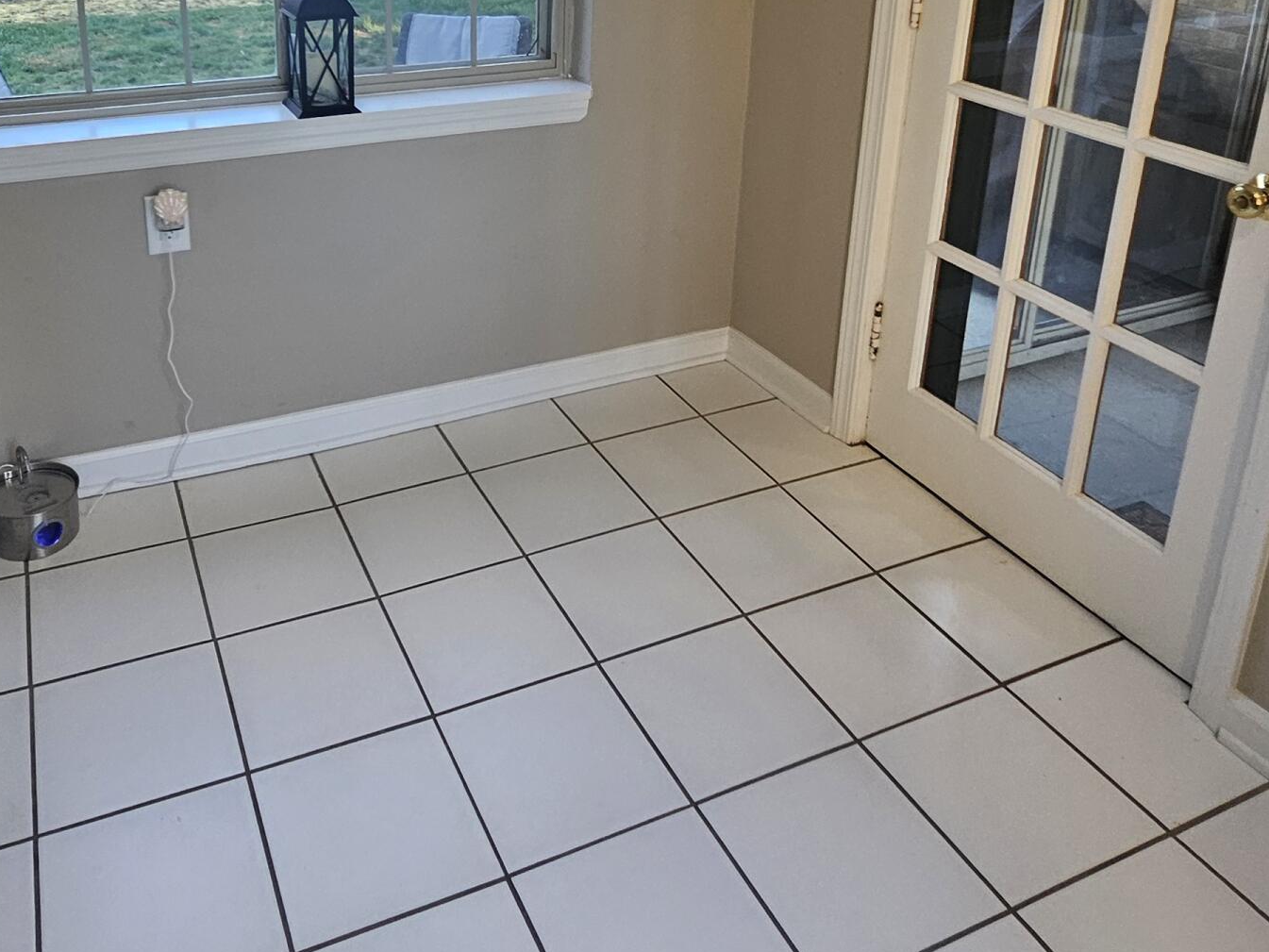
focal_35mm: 29
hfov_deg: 61.2
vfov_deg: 45.5
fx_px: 1063
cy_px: 176
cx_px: 511
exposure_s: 1/60
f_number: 2.2
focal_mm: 1.74
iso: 64
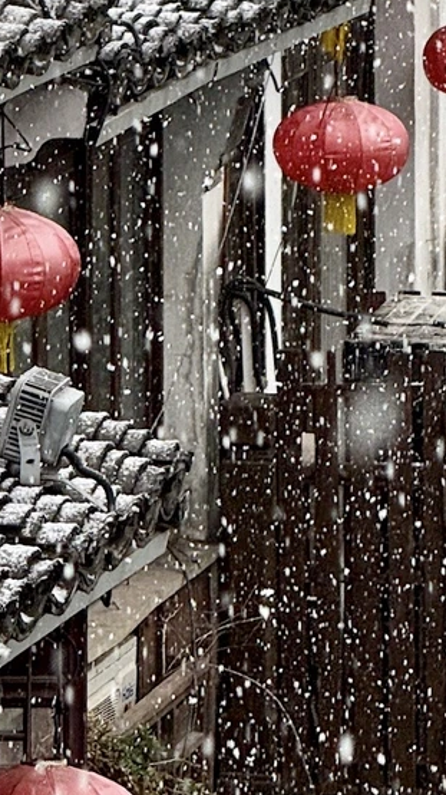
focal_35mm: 340
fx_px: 7159
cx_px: 122
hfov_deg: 3.6
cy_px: -43
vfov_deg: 6.3
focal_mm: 15.66
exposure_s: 1/99
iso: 50
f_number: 2.8
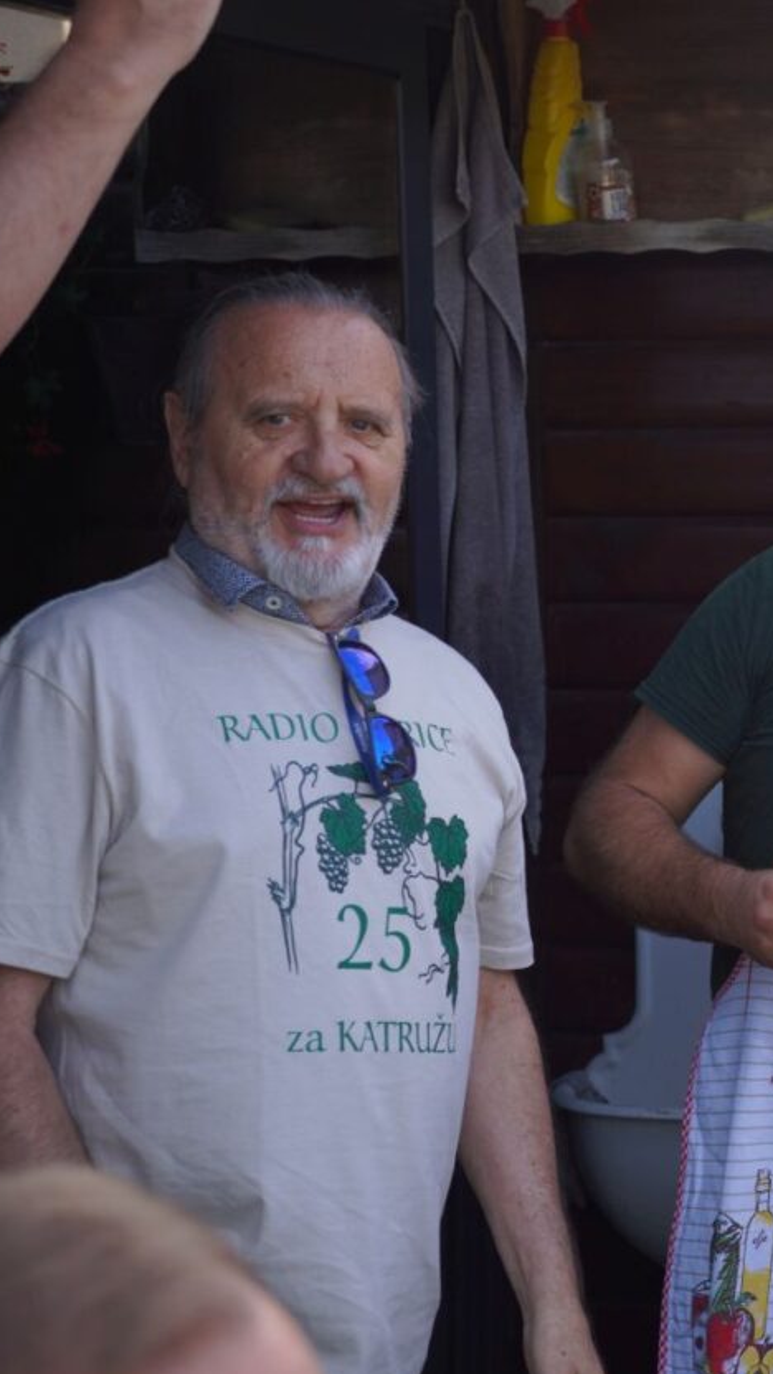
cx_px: 988
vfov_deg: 18.0
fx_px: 4336
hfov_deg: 10.0
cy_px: 690
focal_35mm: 119
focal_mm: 50
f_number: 3.2
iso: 100
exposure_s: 1/400
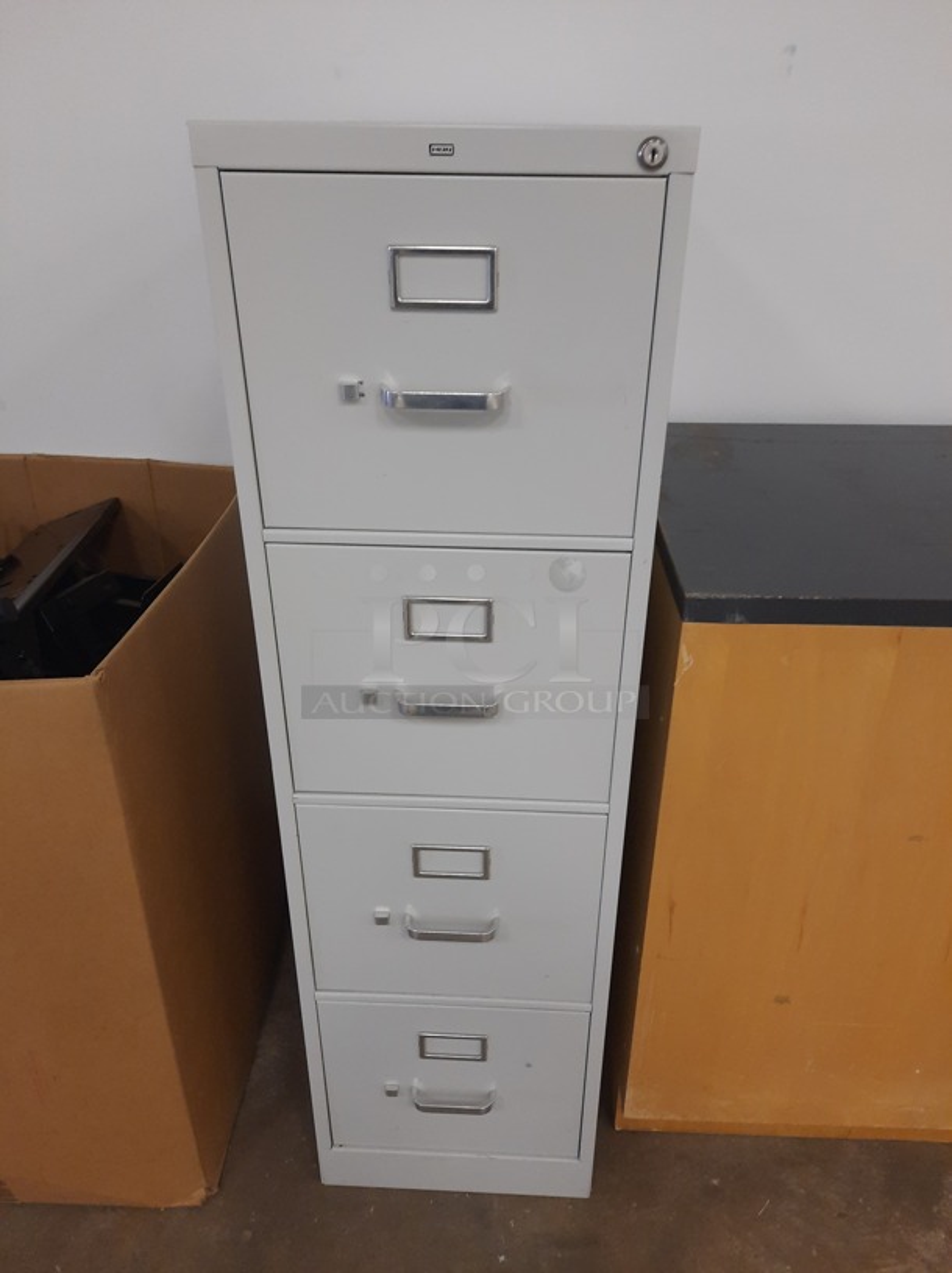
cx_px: 476
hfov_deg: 54.8
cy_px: 636
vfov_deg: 69.5
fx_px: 919
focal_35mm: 25
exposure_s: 1/60
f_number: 2
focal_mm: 4.6
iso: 250
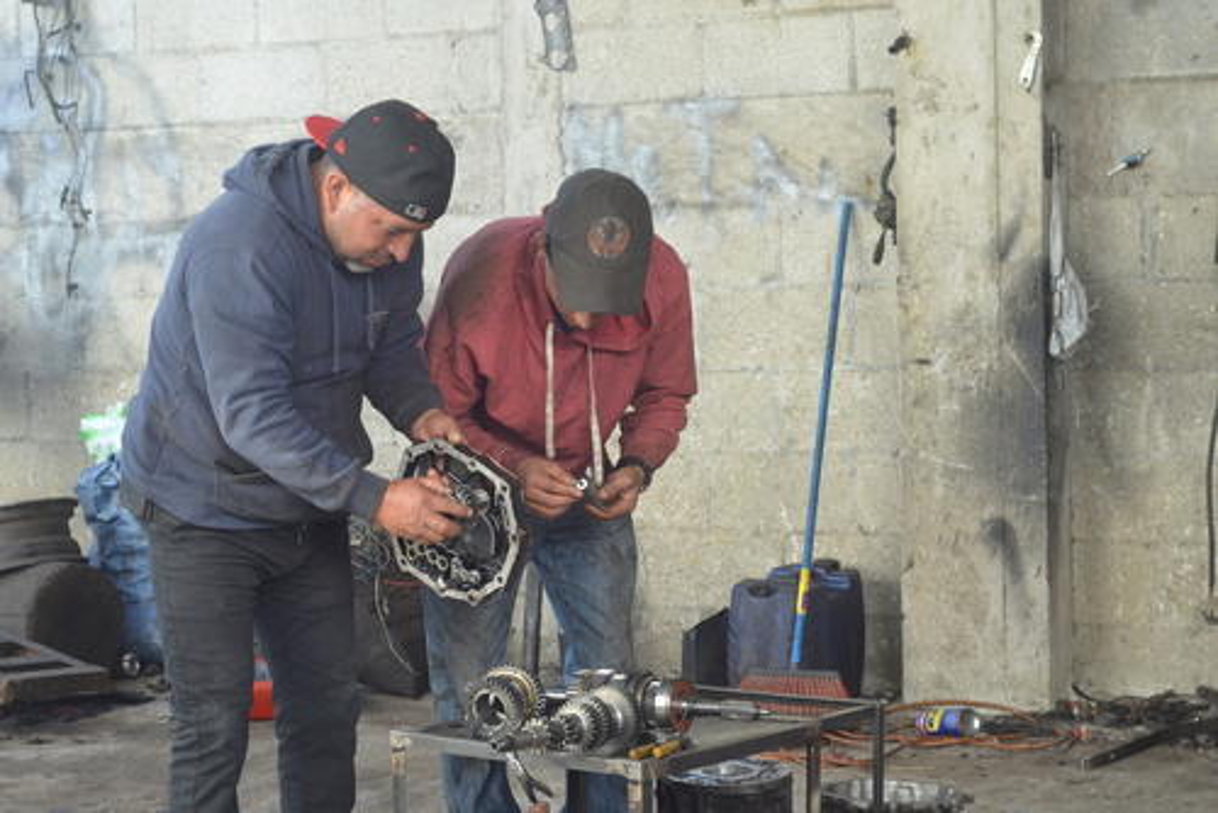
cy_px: 406
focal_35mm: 75
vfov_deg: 18.2
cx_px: 609
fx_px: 2539
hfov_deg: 27.0
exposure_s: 1/125
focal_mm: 50
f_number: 5.6
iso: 400
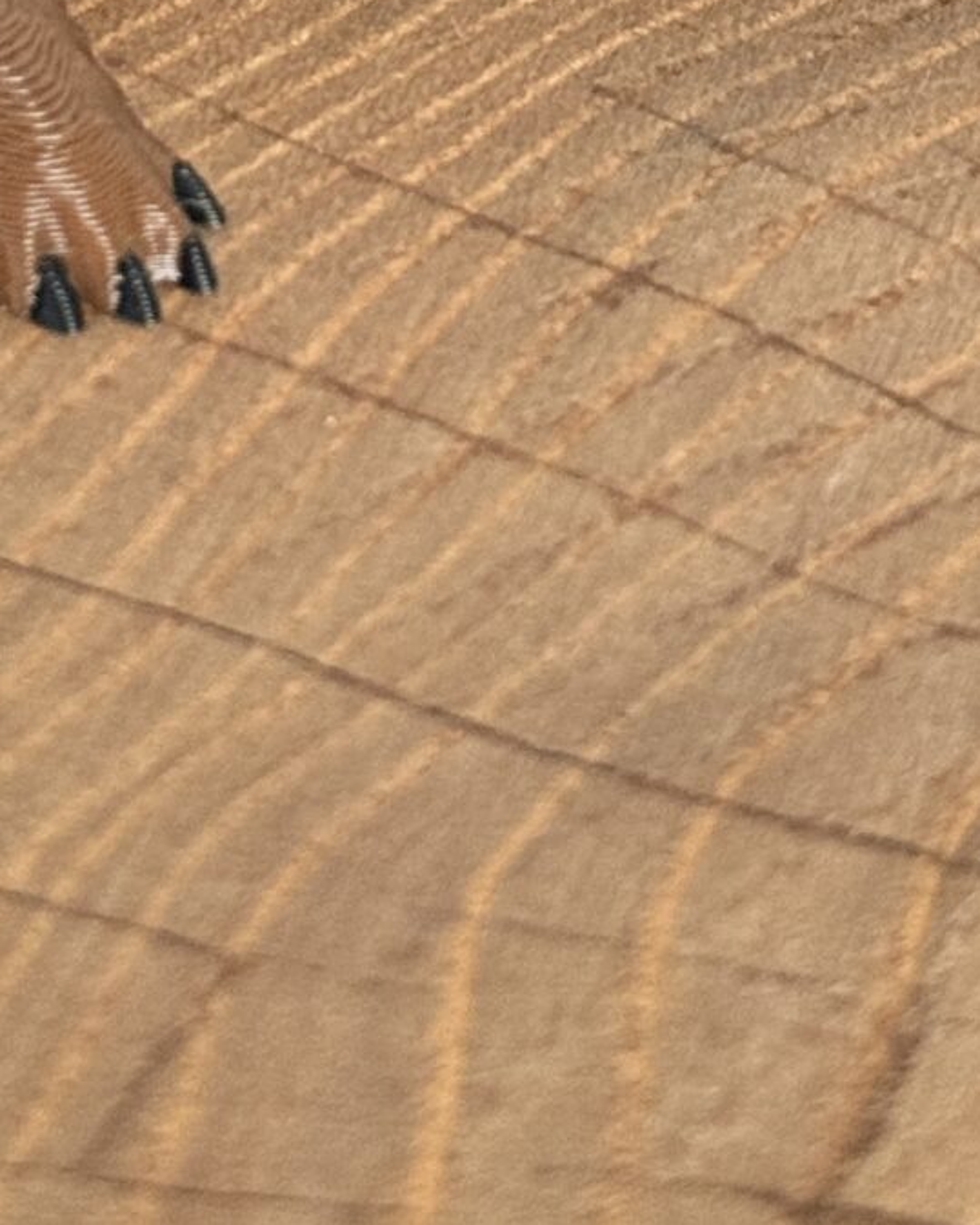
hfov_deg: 8.6
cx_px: 0
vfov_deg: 10.4
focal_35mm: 178
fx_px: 6455
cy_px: -794
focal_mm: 6.76
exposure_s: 1/40
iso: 400
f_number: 1.78
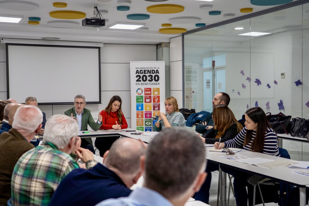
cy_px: 103
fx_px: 378
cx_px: 154
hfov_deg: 44.5
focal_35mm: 44
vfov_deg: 30.5
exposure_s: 1/200
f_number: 4
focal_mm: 44
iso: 1600
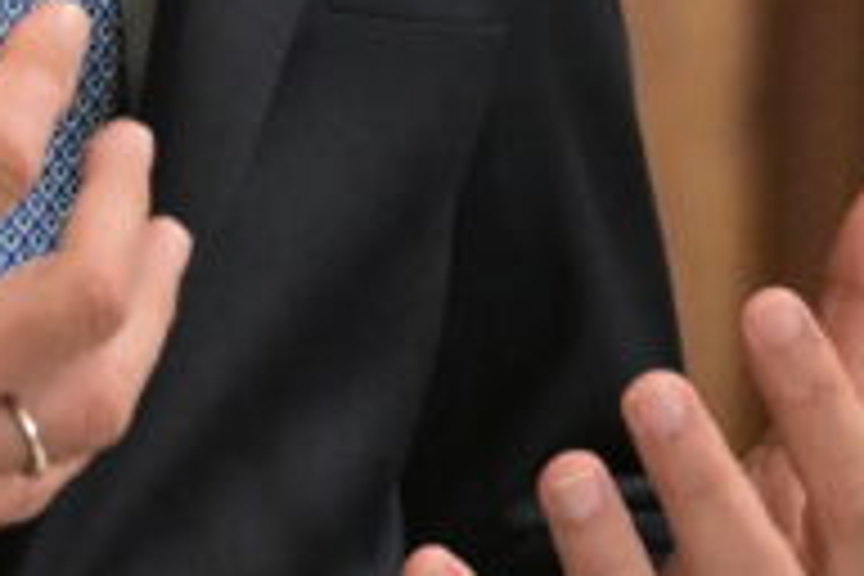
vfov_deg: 1.3
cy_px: -634
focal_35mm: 1096
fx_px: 26302
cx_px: -495
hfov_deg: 1.9
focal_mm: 175
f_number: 5
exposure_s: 1/500
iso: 5000
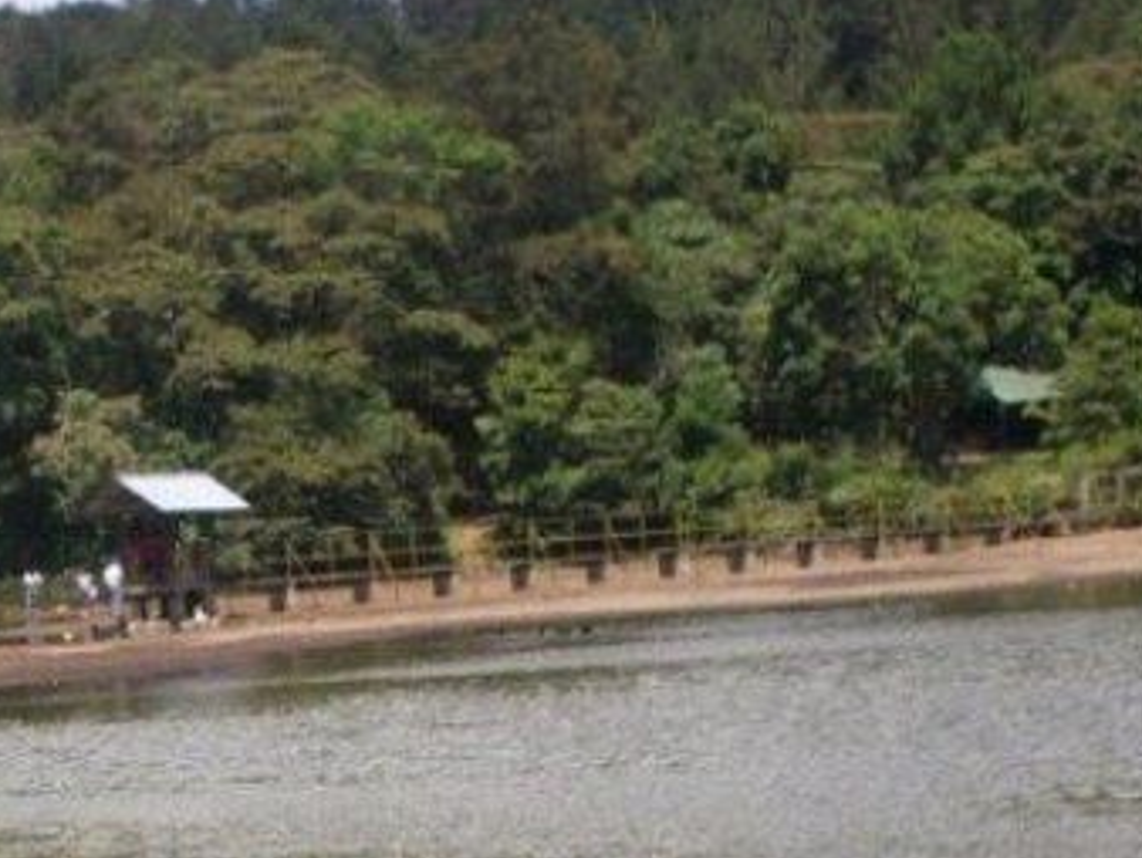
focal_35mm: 118
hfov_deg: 16.5
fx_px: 3896
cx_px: 117
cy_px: 829
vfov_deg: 12.4
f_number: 4.5
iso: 100
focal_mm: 6
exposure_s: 1/580
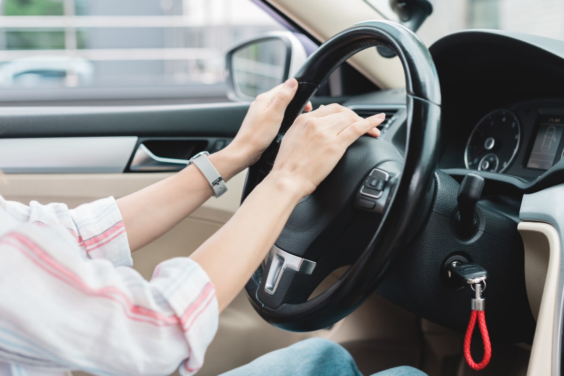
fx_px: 783
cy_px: 188
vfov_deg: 27.0
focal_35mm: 50
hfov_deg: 39.6
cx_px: 282
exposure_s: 1/400
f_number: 3.2
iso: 320
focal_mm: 50
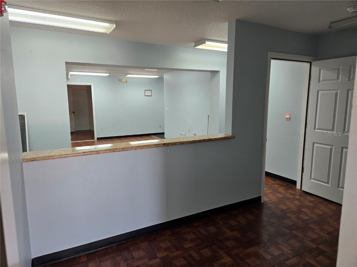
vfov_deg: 58.9
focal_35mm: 23
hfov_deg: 73.9
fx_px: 237
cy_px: 134
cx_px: 178
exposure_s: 1/120
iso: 80
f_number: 1.8
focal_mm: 5.4
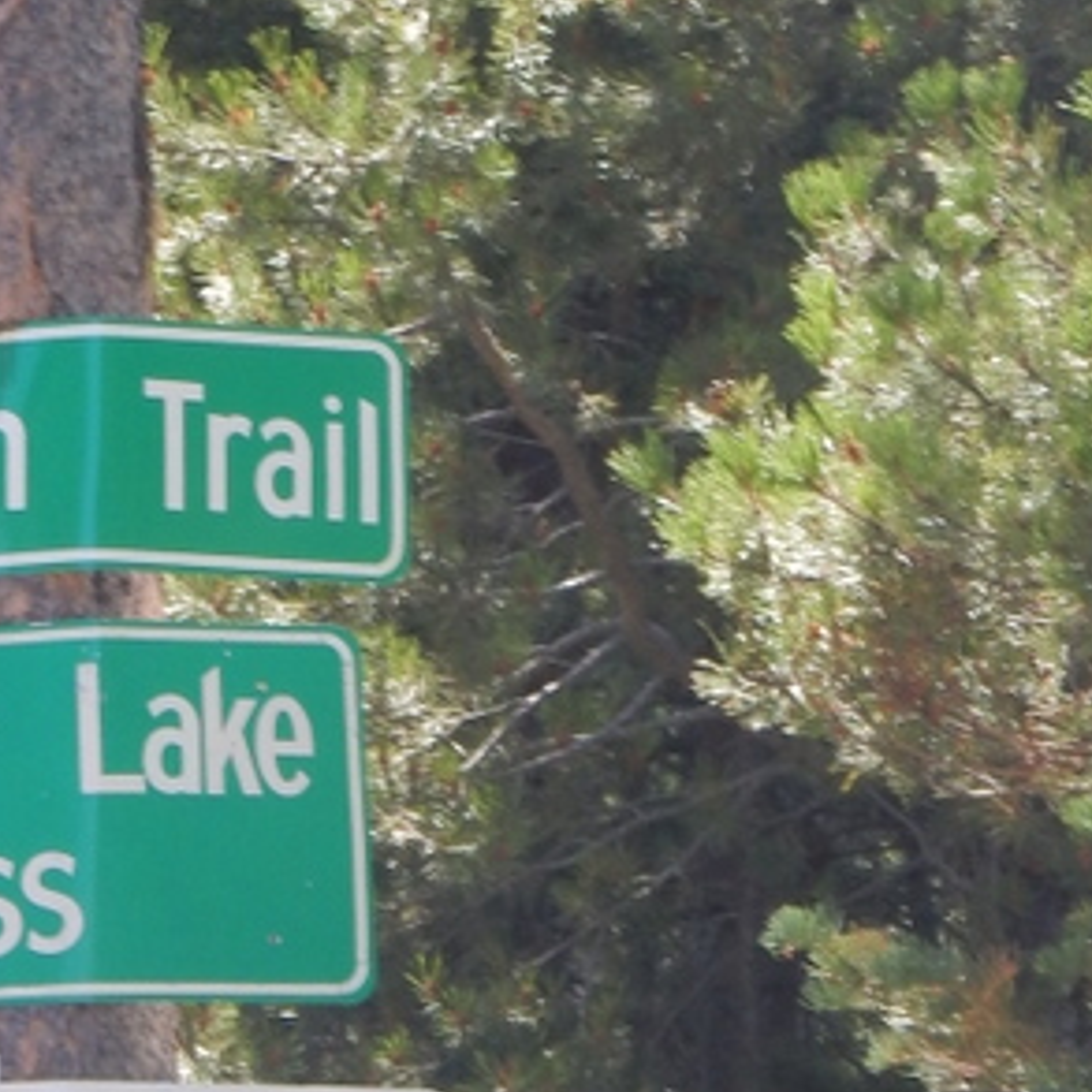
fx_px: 25233
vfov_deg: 2.5
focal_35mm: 707
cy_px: 1189
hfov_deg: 2.5
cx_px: -22
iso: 125
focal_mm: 40.9
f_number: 6.3
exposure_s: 1/80
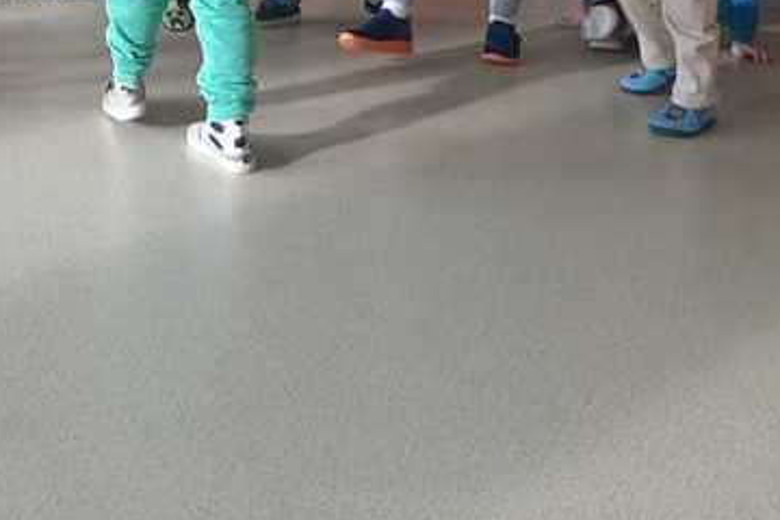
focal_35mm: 60
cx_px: 127
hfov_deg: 32.3
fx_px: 1300
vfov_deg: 20.9
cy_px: -124
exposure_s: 1/100
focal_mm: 3.93
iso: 80
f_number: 1.7
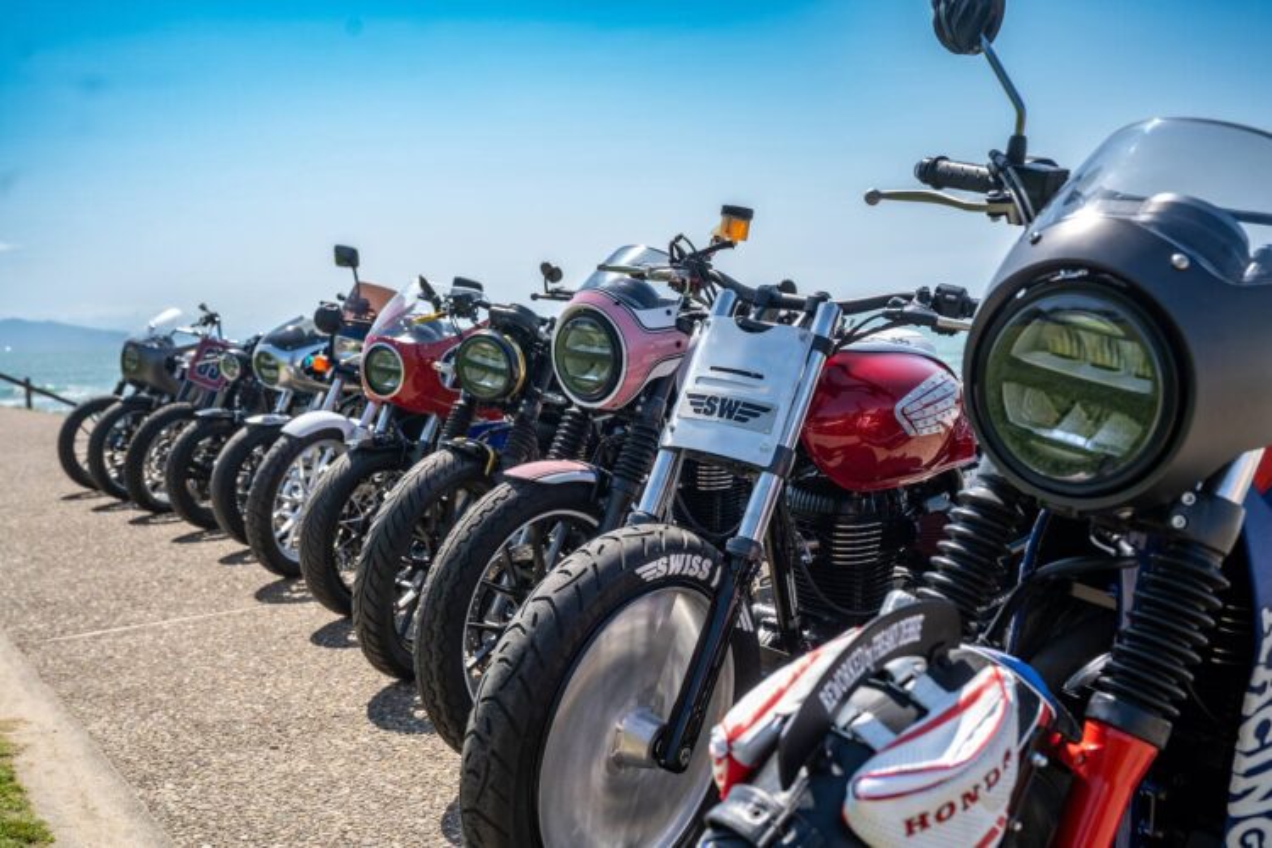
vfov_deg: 32.6
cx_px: 636
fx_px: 1449
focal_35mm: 41
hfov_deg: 47.4
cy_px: 424
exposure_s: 1/250
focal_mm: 41
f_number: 5.6
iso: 50
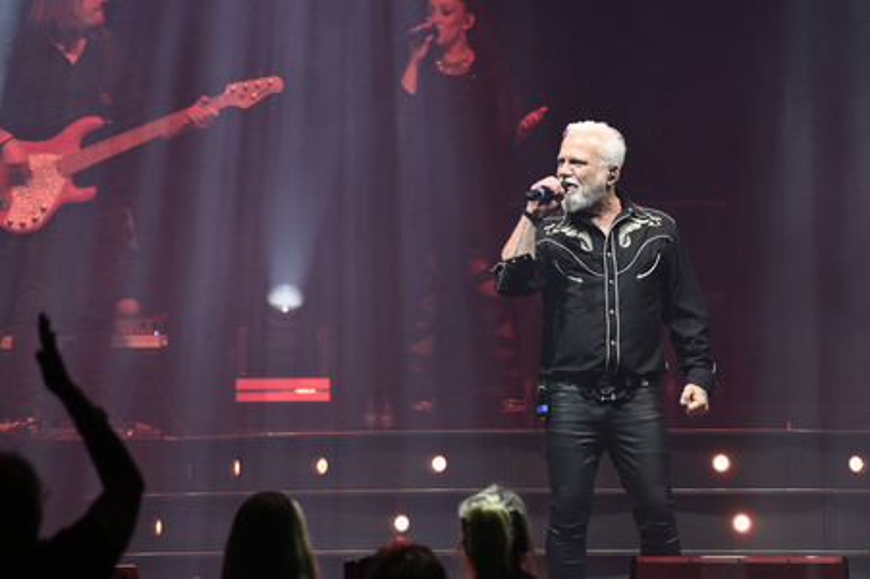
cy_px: 290
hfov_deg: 5.4
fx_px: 9176
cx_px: 435
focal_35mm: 380
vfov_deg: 3.6
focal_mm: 380
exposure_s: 1/250
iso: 3200
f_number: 6.3
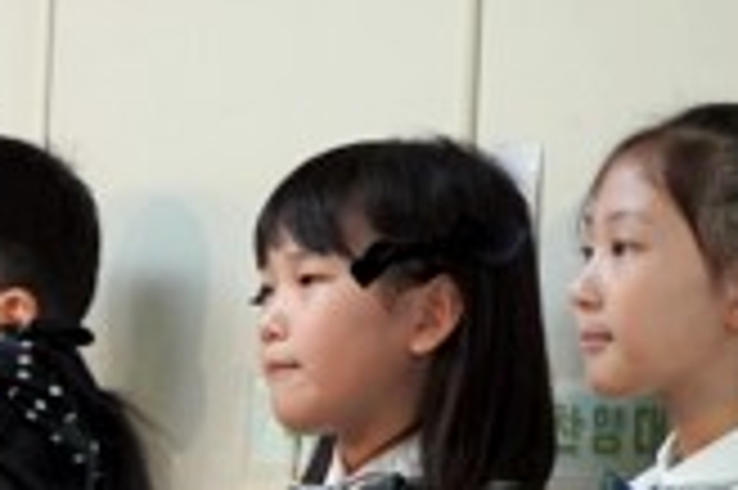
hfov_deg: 3.0
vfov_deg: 2.0
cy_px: 872
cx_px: -1210
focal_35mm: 686
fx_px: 14049
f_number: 4
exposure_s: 1/160
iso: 1000
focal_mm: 125
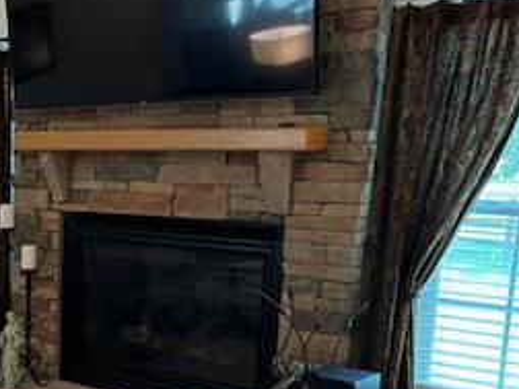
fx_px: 915
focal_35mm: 61
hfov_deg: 28.4
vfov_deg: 23.6
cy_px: 315
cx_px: -68
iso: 160
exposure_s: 1/60
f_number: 1.78
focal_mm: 6.76
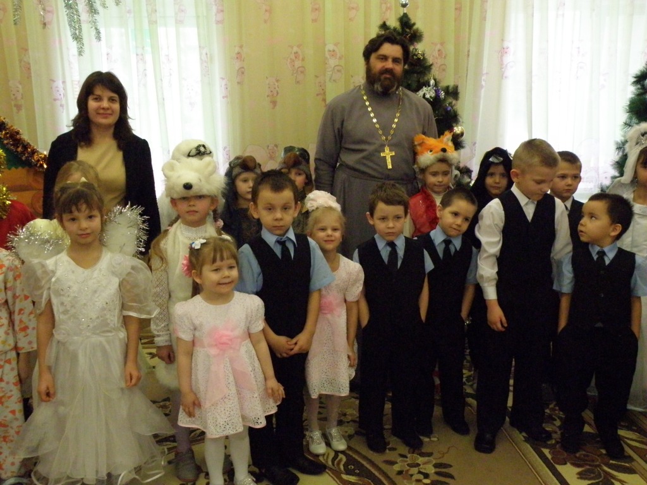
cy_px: 242
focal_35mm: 37
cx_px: 324
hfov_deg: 50.1
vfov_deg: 38.7
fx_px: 692
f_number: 3.2
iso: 800
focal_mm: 6.64
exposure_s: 1/80
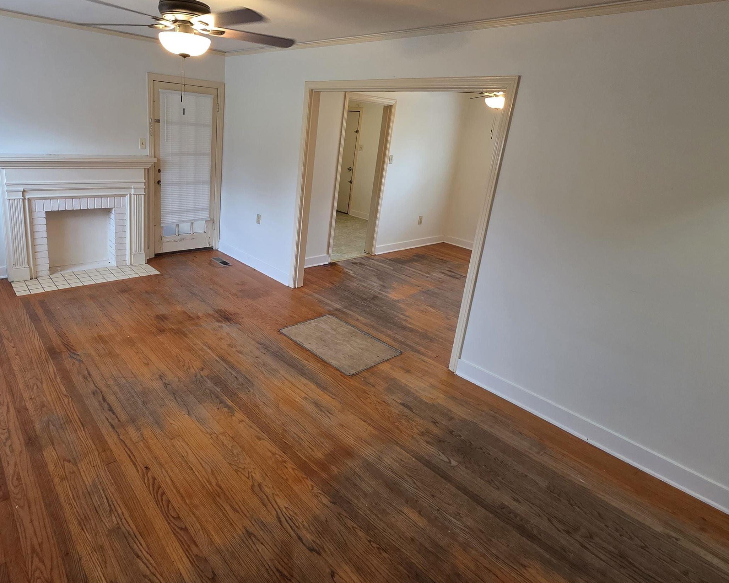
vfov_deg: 70.4
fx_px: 410
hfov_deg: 82.2
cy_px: 247
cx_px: 289
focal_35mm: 19
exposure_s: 1/60
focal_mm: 2.2
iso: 200
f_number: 1.9
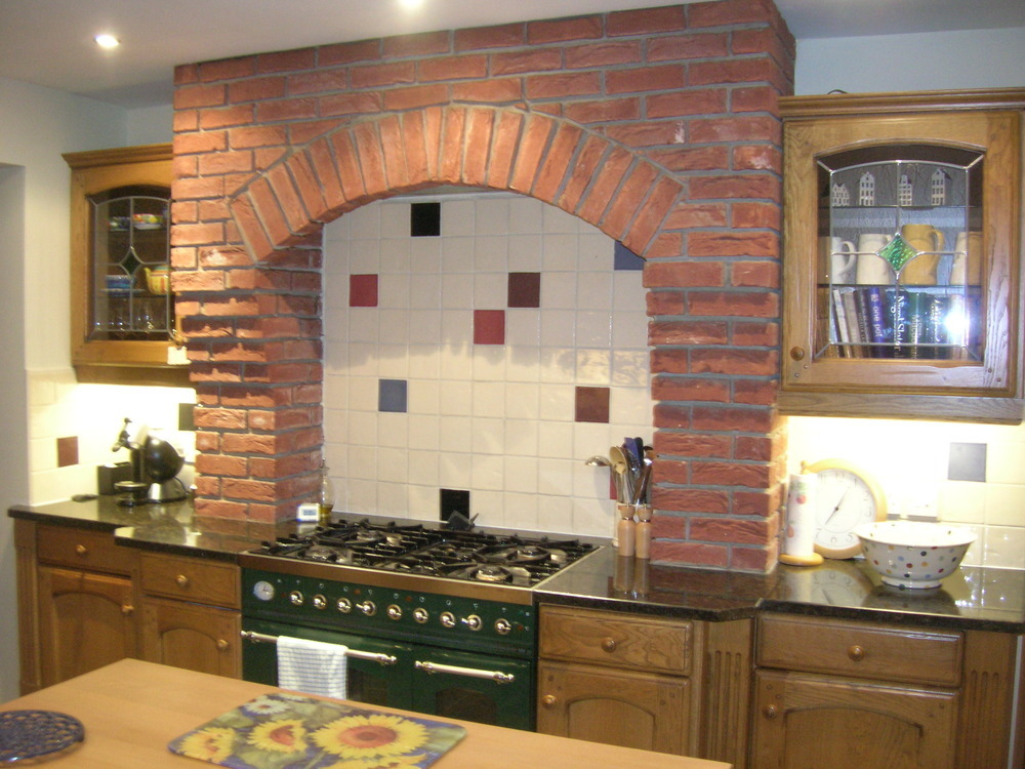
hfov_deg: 54.0
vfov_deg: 41.8
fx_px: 1007
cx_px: 512
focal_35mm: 34
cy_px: 384
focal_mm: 5.7
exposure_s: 1/10.1
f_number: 2.9
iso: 200
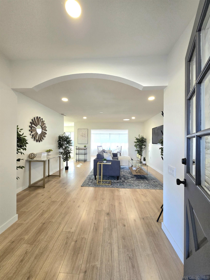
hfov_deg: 89.9
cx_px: 105
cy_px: 140
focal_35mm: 13
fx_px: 105
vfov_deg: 106.2
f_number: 2.2
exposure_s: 1/60.2
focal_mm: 1.7
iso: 64
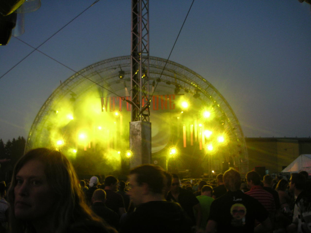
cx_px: 156
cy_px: 116
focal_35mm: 38
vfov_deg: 37.7
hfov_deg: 49.0
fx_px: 341
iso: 100
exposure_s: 1/20
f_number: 2.8
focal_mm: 6
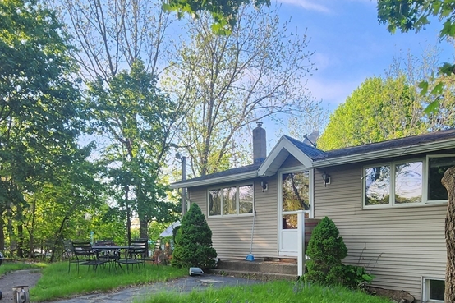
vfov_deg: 47.4
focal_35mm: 25
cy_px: 257
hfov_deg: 71.4
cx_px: 248
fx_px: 316
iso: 50
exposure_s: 1/212
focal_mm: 2.2
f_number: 2.2
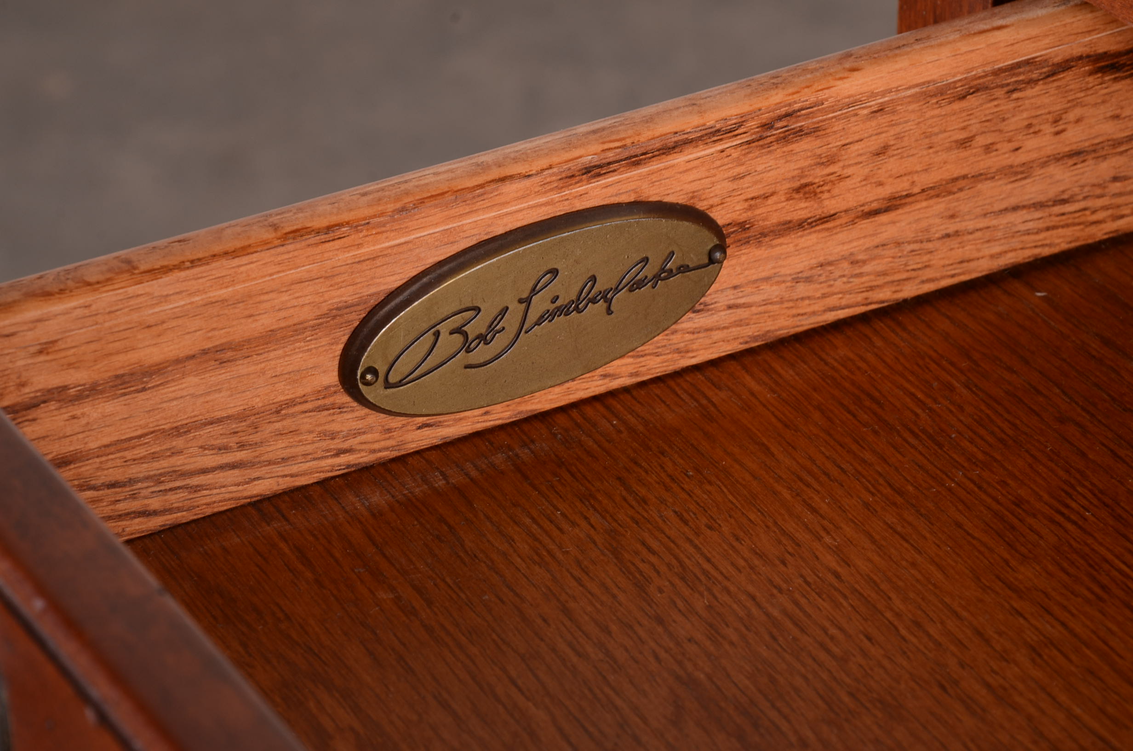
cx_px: 566
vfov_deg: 8.7
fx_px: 4947
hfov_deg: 13.1
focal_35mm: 158
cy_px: 376
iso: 160
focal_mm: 105
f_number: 13
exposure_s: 1/100
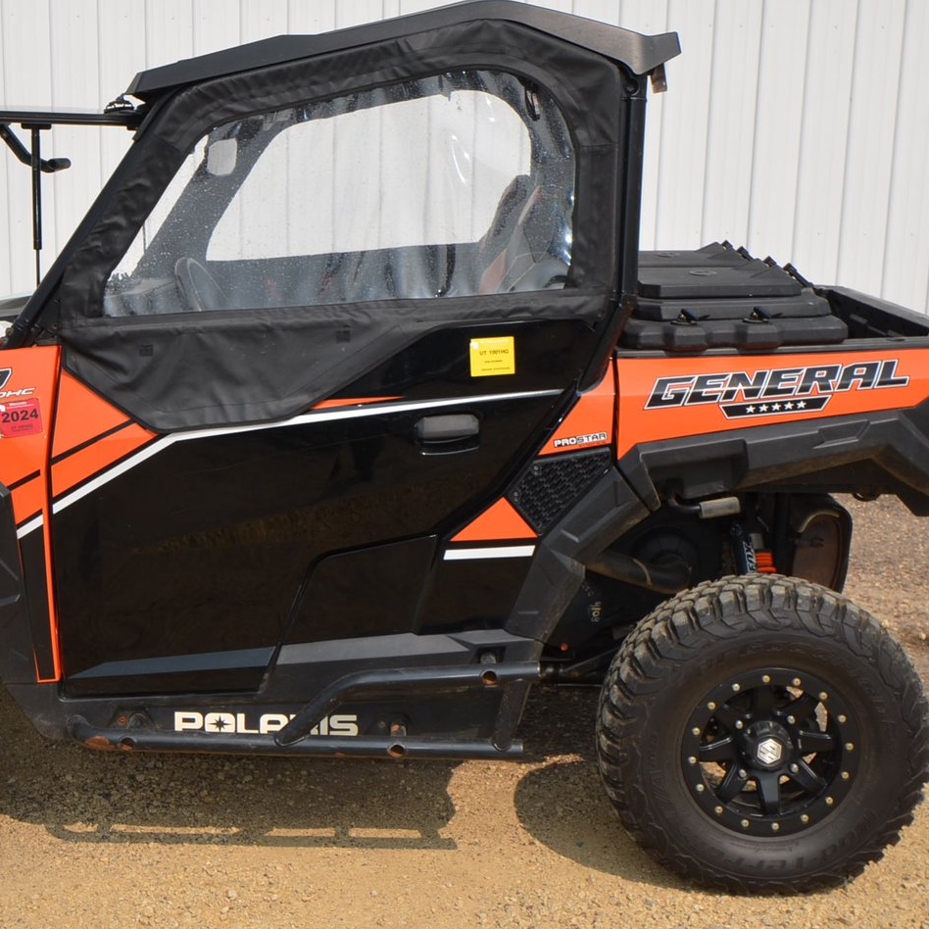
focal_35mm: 46
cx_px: 378
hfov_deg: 36.7
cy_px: 439
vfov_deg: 36.8
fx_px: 1397
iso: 100
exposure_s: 1/200
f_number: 10
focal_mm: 20
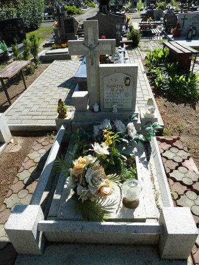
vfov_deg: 69.4
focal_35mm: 25
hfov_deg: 54.9
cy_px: 132
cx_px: 100
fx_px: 192
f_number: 4
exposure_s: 1/320
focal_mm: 4.1
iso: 80
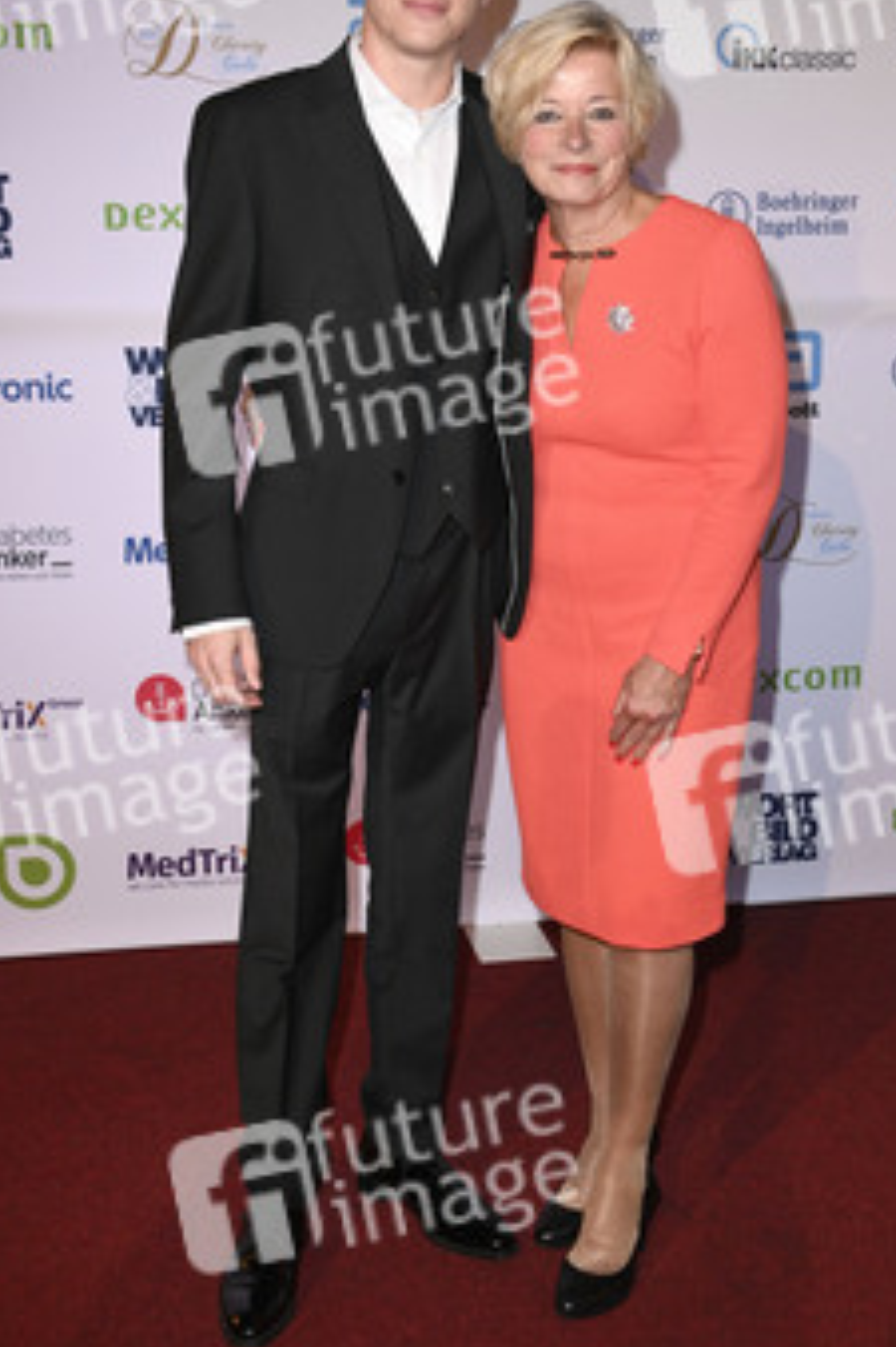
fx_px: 1943
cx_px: 490
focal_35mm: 52
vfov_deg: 38.1
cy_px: 582
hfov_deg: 26.0
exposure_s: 1/200
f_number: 5.6
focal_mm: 44
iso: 3200
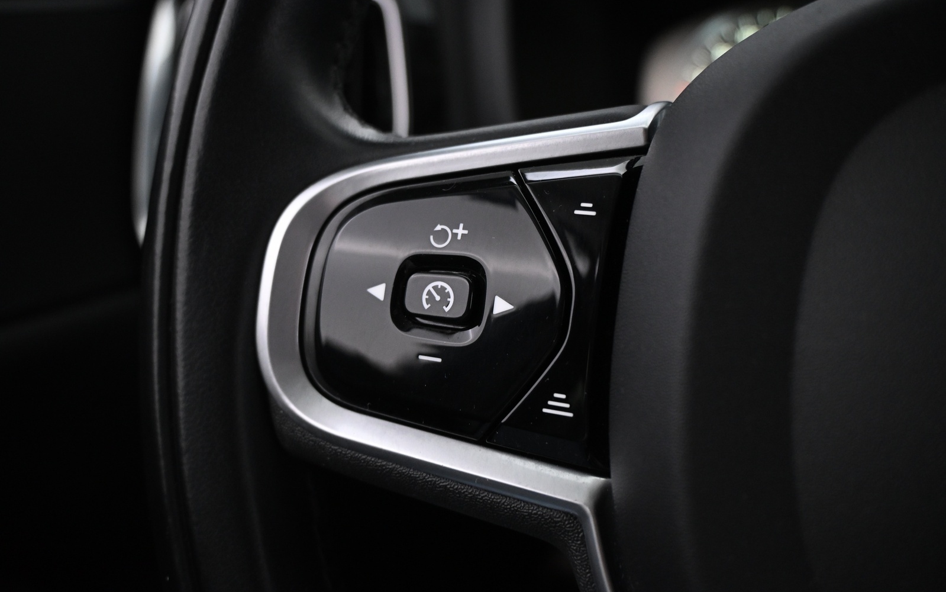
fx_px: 838
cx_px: 470
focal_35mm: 33
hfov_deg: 58.9
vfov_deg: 38.9
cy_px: 304
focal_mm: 21
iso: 1800
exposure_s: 1/30
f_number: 4
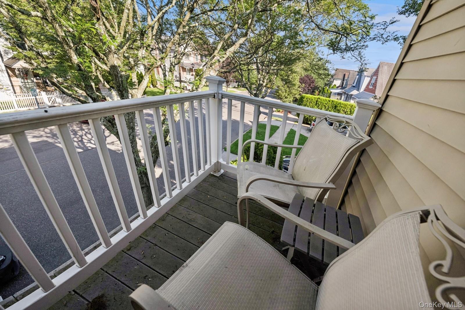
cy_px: 155
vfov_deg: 81.2
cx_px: 232
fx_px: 181
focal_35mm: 14
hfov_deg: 104.3
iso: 400
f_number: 5.6
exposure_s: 1/1250
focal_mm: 14
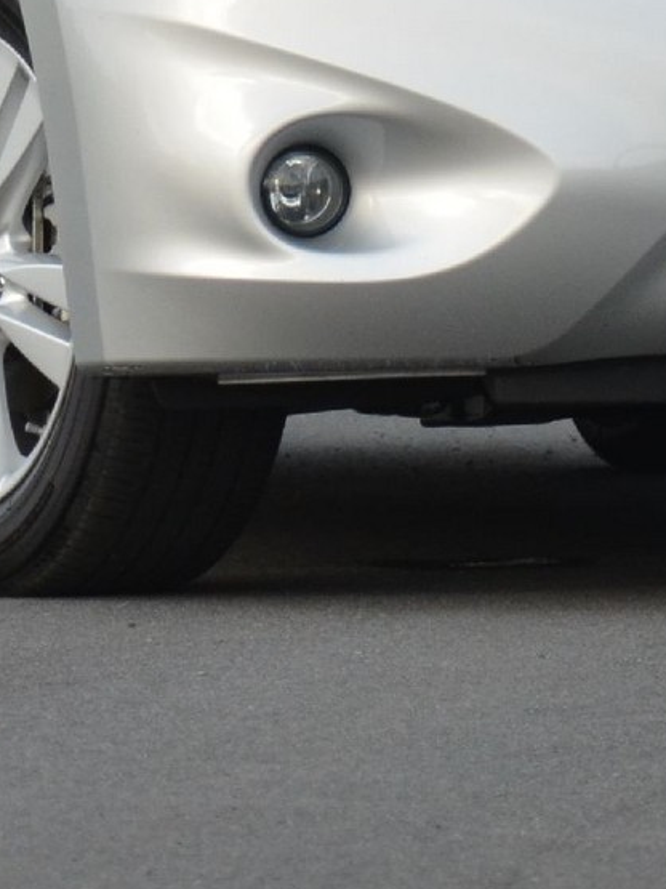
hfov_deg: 2.0
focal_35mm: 726
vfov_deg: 2.7
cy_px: -234
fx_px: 18631
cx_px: 552
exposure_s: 1/800
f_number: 5.3
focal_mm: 112
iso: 800
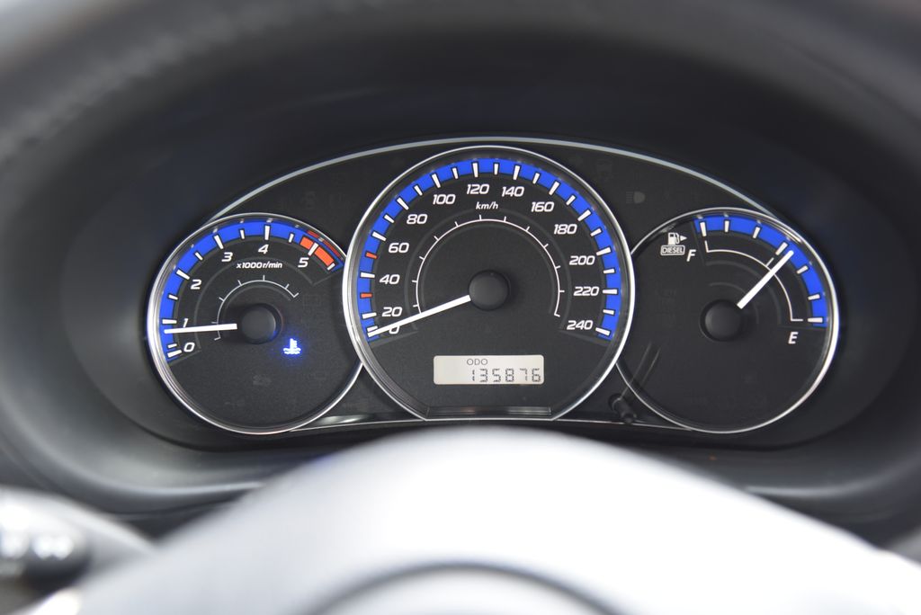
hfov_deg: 41.1
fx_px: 1229
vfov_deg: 28.1
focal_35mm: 48
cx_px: 460
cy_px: 308
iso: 500
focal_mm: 48
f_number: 4
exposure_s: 1/8
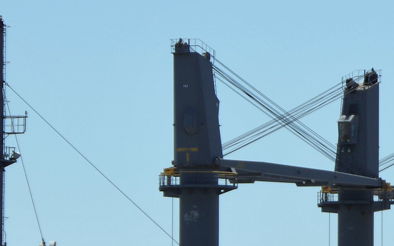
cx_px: 587
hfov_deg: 6.1
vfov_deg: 3.8
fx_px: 3661
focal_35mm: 341
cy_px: 209
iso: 200
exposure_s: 1/1000
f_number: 7.1
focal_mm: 60
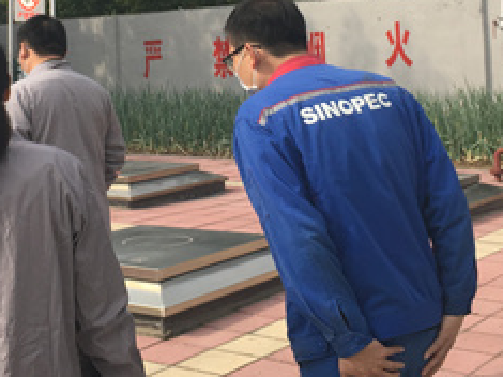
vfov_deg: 19.4
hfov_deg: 26.3
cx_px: 201
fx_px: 1075
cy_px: 11
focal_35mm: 74
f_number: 2.2
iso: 25
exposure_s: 1/1425
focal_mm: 4.15
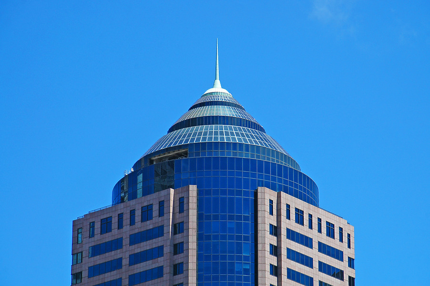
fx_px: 1880
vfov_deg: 8.7
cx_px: 215
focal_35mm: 158
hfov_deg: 13.0
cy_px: 143
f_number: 6.3
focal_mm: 105
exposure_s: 1/640
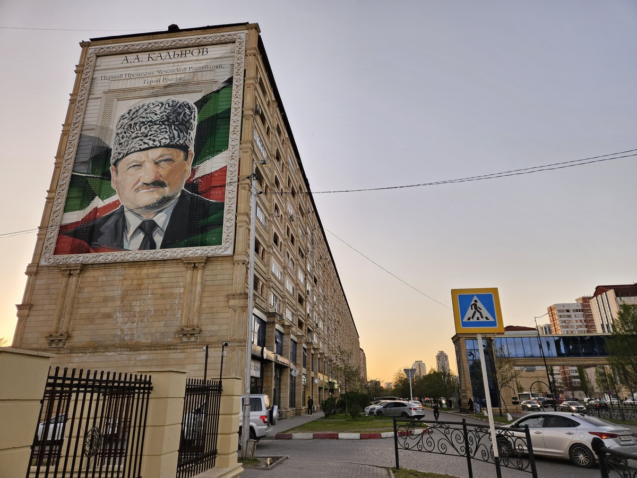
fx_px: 423
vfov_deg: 58.9
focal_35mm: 23
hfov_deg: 73.9
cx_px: 318
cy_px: 239
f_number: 1.8
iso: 80
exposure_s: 1/190
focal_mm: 5.4
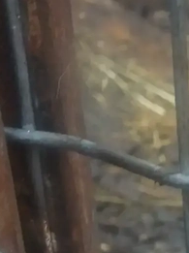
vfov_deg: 13.9
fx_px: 934
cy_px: 436
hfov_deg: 10.5
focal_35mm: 128
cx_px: 394
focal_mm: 4.65
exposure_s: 1/106
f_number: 1.8
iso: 50
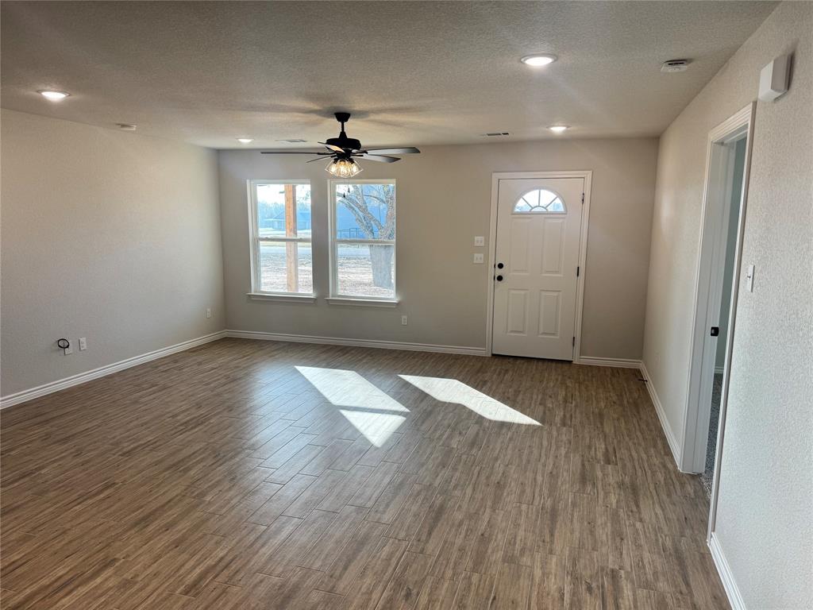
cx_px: 406
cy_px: 305
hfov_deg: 71.6
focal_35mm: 24
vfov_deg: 56.8
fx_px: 564
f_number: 1.78
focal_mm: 6.76
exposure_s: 1/211
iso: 64
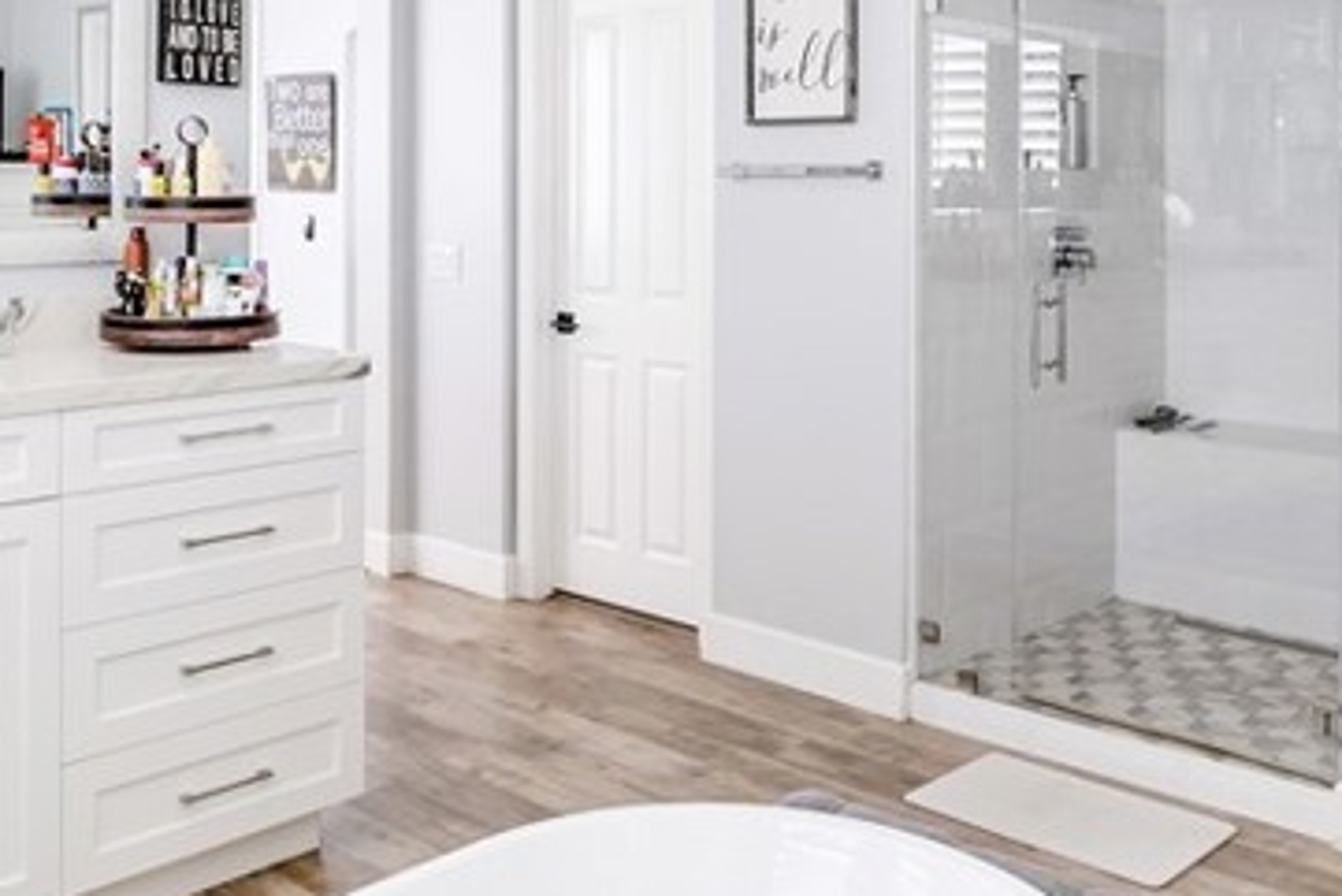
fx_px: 1268
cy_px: 307
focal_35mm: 34
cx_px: 803
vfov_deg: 38.5
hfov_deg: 55.4
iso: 100
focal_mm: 12
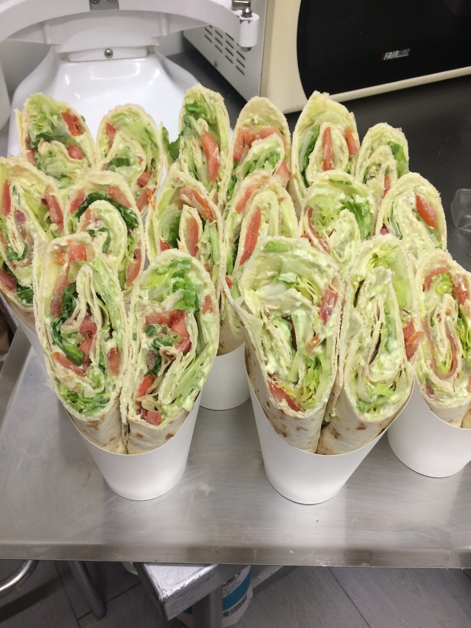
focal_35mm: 29
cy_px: 314
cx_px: 236
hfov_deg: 48.2
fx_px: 526
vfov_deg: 61.7
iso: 40
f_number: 2.2
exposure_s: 1/33
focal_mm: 4.15
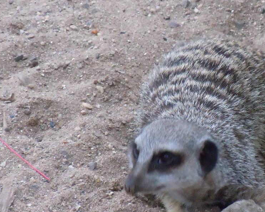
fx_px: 3772
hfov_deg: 4.0
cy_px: 122
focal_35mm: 481
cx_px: 228
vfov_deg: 3.2
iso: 800
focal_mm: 41.2
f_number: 4.8
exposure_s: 1/125
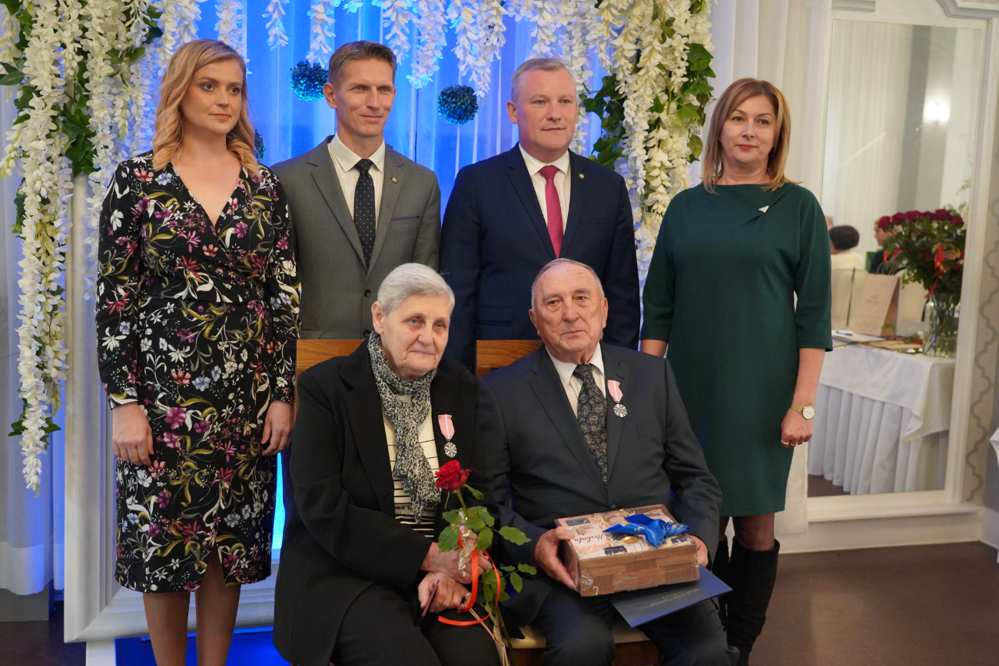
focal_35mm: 41
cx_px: 500
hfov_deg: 47.4
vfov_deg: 32.6
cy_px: 333
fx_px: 1138
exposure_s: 1/160
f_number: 4
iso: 10000
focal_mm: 41
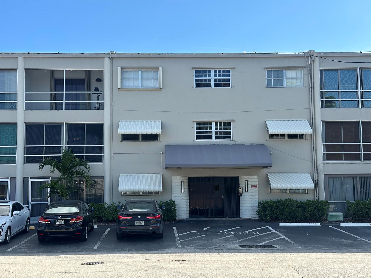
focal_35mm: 48
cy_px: 139
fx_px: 514
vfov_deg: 30.3
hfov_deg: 39.7
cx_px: 186
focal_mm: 6.86
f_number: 1.78
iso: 64
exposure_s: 1/1613
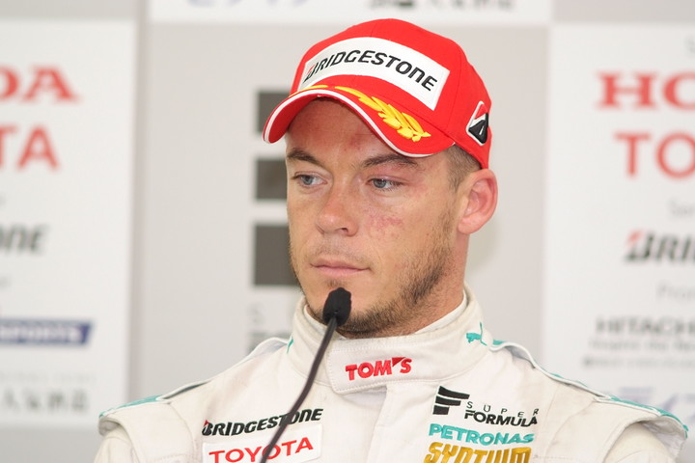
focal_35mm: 270
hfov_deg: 7.6
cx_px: 348
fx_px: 5212
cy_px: 232
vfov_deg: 5.1
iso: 800
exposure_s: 1/250
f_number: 2.8
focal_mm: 180
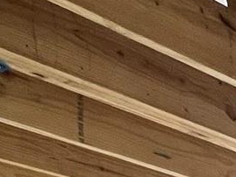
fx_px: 675
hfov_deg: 18.1
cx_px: 328
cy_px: 498
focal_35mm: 99
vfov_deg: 11.0
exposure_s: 1/99
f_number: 1.8
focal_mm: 1.57
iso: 200
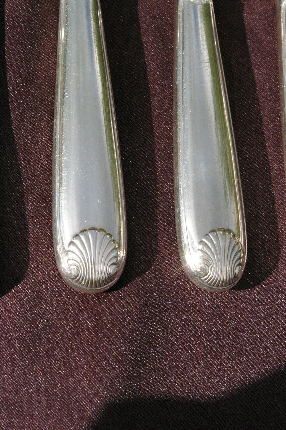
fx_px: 466
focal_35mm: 39
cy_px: 215
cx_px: 143
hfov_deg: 34.1
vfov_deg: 49.6
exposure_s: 1/1000
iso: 1600
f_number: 9.5
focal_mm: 26
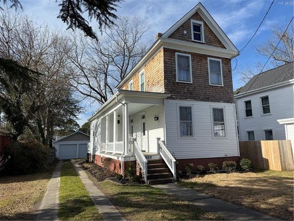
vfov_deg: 56.8
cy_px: 110
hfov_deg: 71.6
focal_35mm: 24
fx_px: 204
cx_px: 147
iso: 80
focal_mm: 6.76
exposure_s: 1/4975
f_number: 1.78
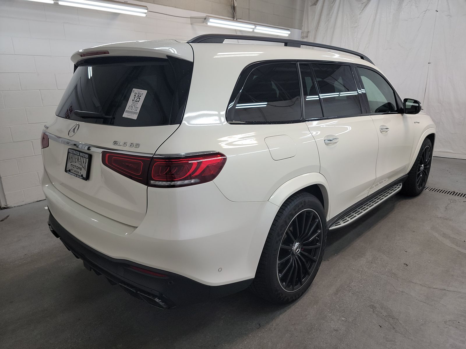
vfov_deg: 56.8
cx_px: 233
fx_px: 323
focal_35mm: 24
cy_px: 174
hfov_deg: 71.6
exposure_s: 1/59
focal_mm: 6.7
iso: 82
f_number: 1.8
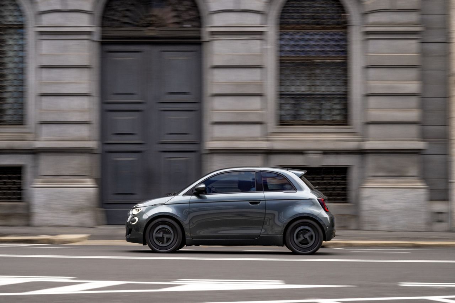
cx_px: 228
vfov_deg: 19.5
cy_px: 152
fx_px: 885
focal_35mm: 70
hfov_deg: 28.8
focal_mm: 70
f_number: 8
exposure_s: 1/50
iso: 640
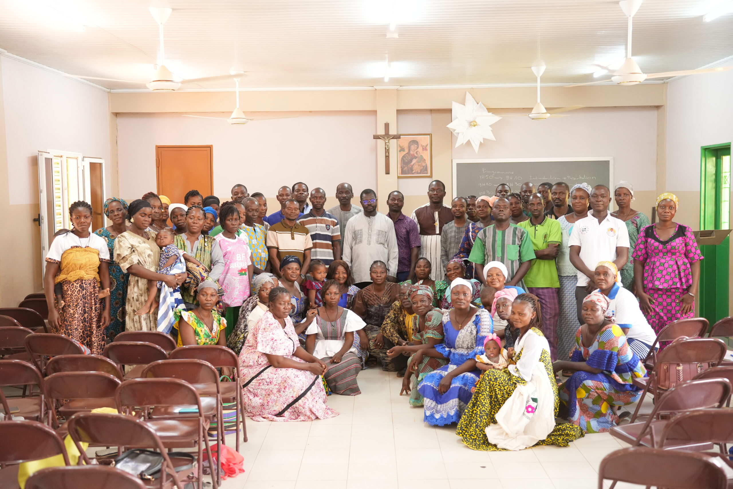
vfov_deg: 31.9
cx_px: 366
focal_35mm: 42
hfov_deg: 46.4
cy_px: 244
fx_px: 855
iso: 5000
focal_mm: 42
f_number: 2.5
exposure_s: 1/200
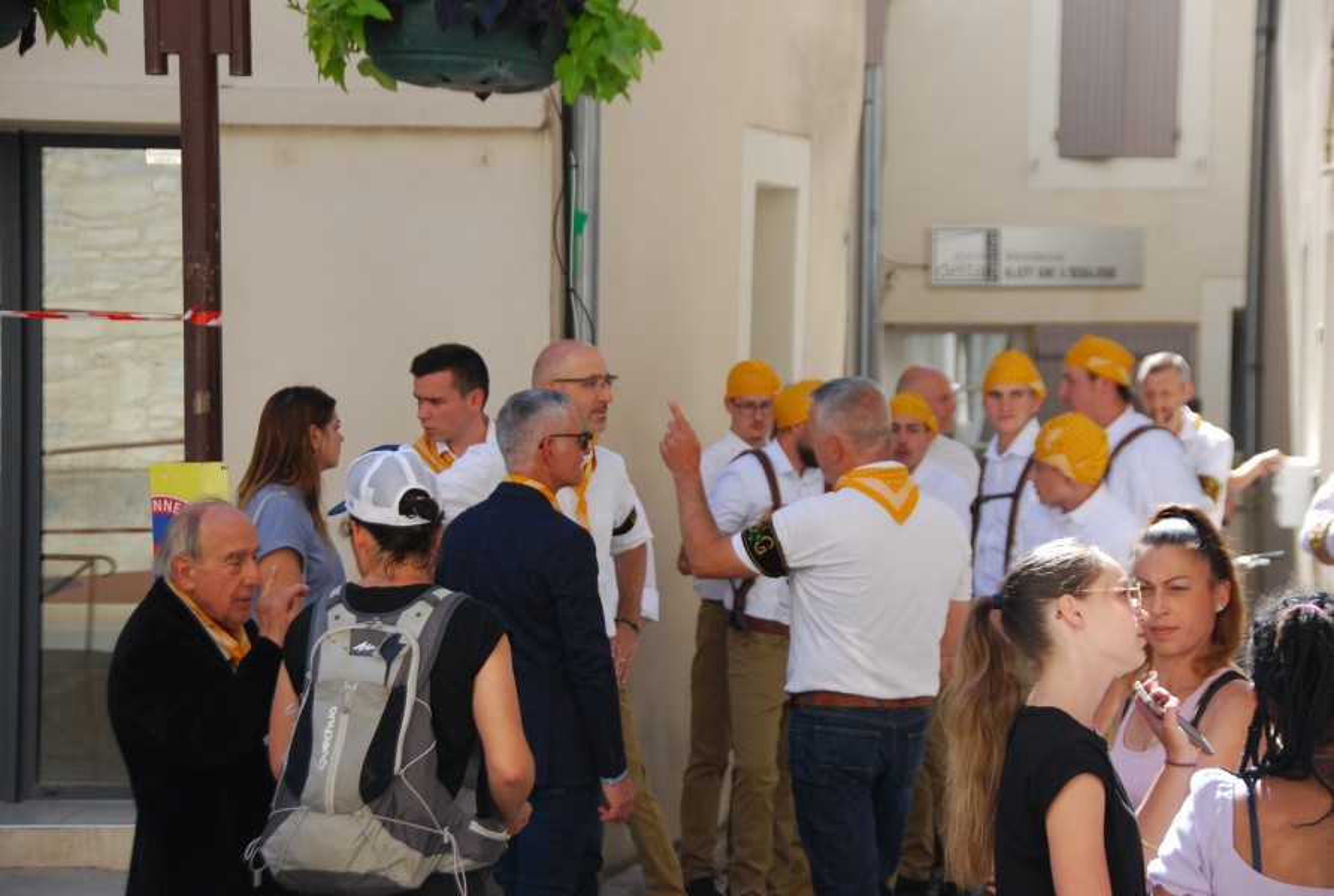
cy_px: 448
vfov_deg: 13.1
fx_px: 3900
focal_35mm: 105
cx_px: 667
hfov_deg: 19.4
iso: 400
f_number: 6.3
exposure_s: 1/500
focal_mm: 70
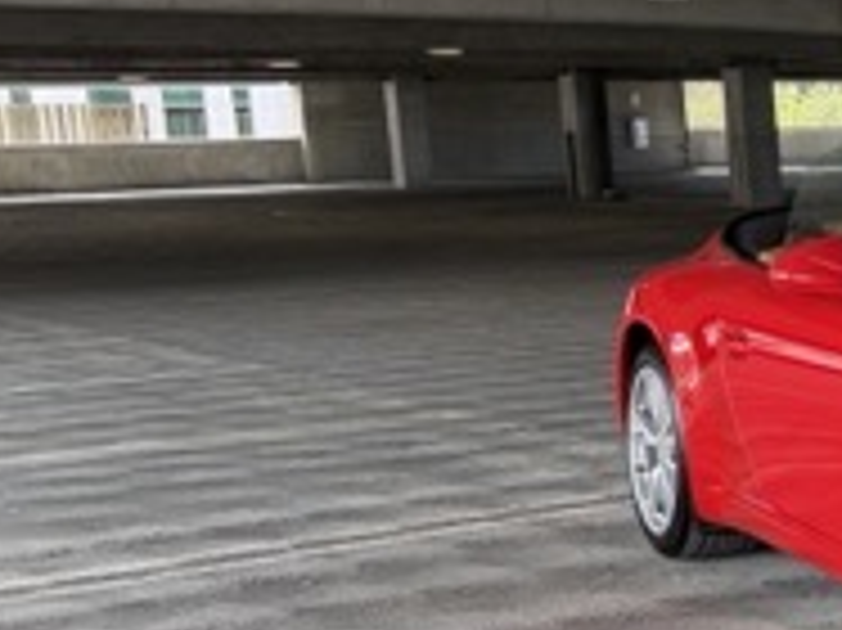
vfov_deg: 19.0
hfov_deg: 21.8
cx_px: 1207
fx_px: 1872
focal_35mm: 77
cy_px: 482
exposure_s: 1/273
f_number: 1.78
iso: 80
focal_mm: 6.76
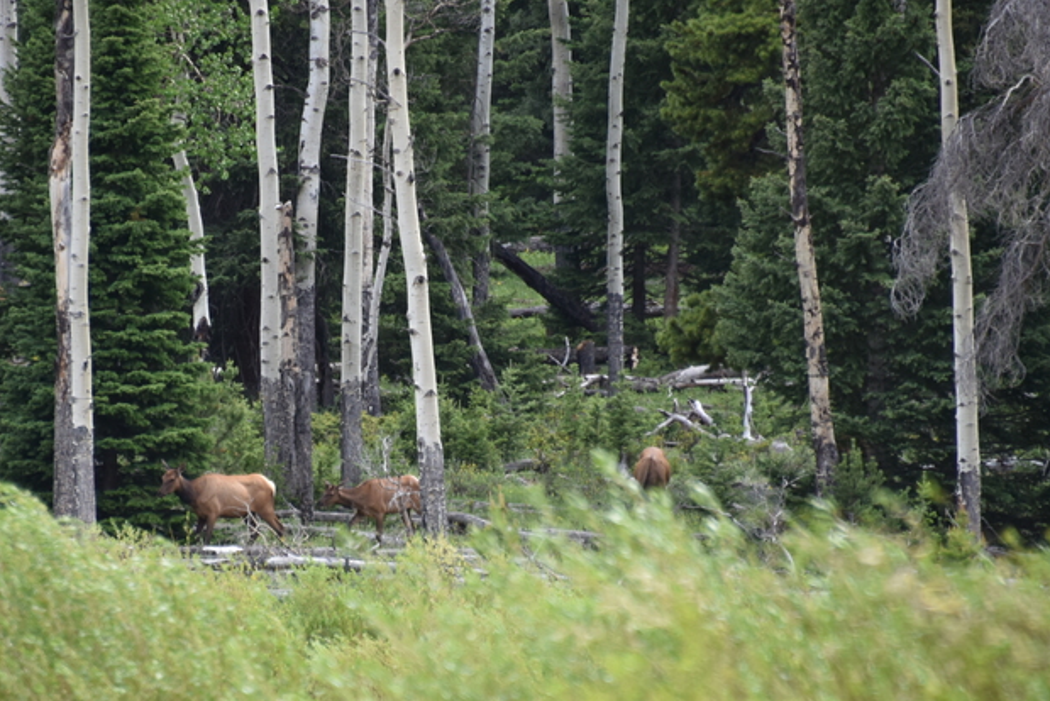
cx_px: 315
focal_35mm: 619
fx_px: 18062
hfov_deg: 3.3
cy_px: 432
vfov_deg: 2.2
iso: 500
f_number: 5.6
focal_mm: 300
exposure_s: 1/640
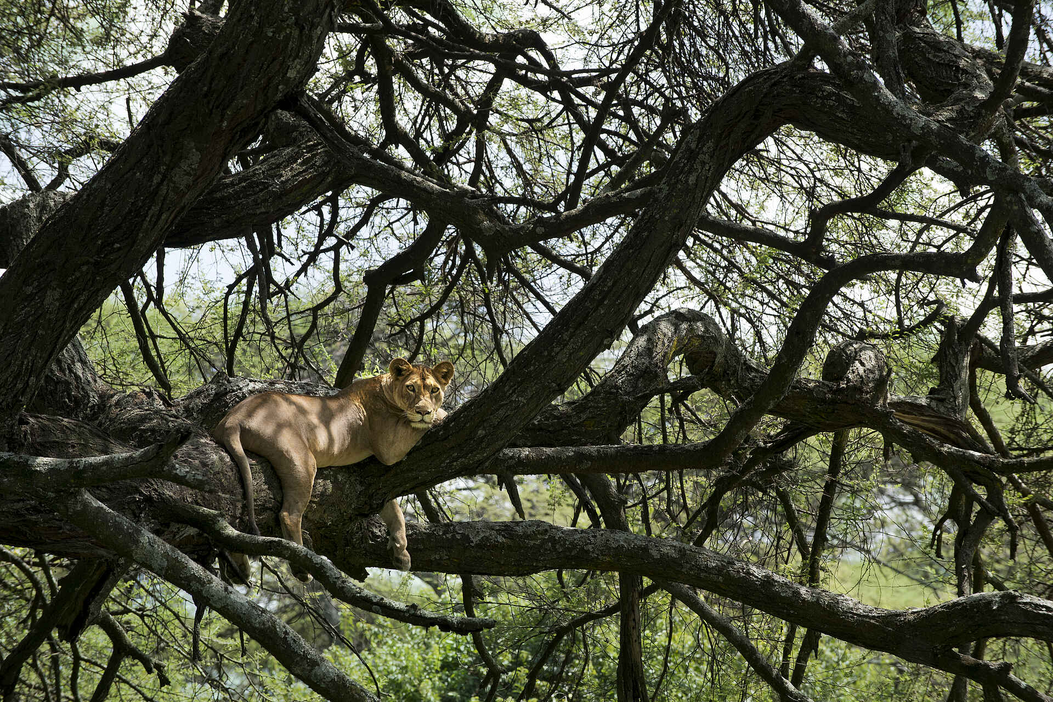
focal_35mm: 200
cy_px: 351
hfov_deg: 10.3
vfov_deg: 6.9
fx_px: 5850
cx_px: 526
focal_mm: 200
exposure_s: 1/350
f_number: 6.7
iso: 400
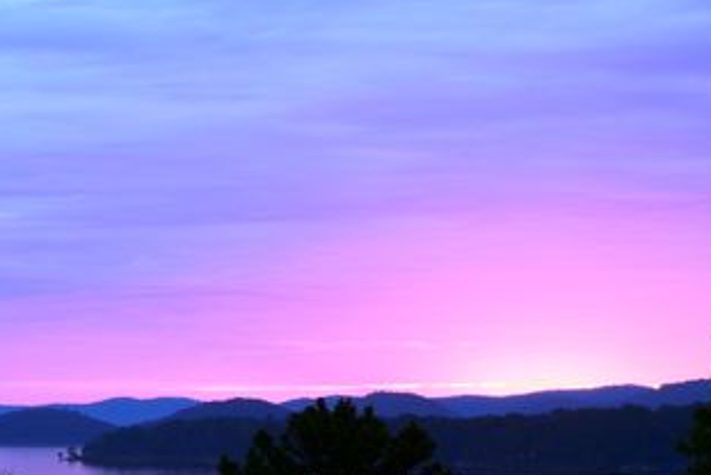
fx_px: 2945
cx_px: 139
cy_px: 327
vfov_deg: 9.2
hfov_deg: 13.7
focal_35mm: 149
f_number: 32
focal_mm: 58
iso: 200
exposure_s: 2
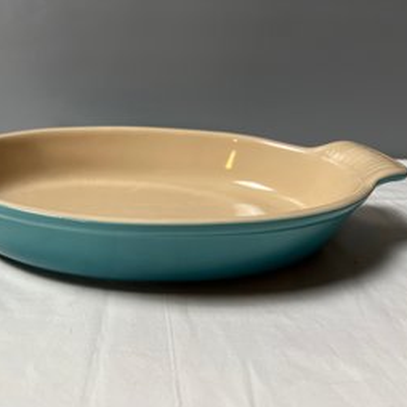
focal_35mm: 31
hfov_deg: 51.7
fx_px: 412
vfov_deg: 52.5
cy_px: 204
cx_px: 142
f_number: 1.5
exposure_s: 1/120
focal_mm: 5.7
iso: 125
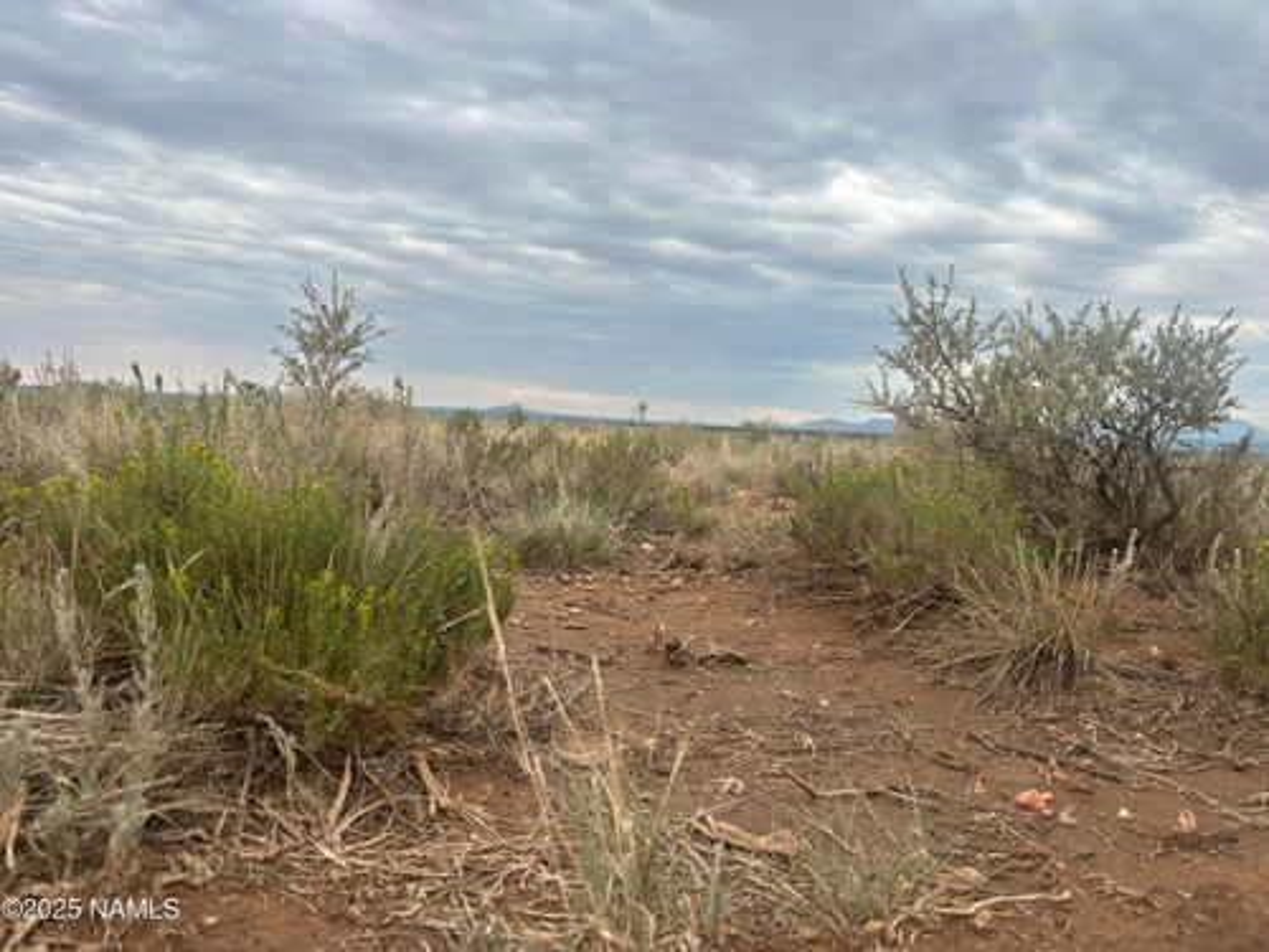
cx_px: 634
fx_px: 880
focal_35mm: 24
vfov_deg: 56.8
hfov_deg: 71.6
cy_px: 476
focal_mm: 6.86
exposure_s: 1/2591
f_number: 1.78
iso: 80
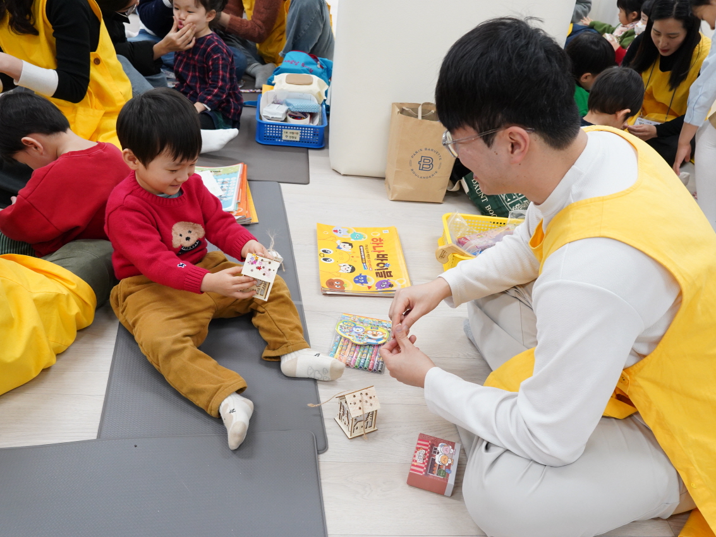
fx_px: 662
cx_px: 366
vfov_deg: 44.2
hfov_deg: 56.8
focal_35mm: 32
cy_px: 270
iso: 2500
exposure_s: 1/50
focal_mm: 29
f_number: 7.1
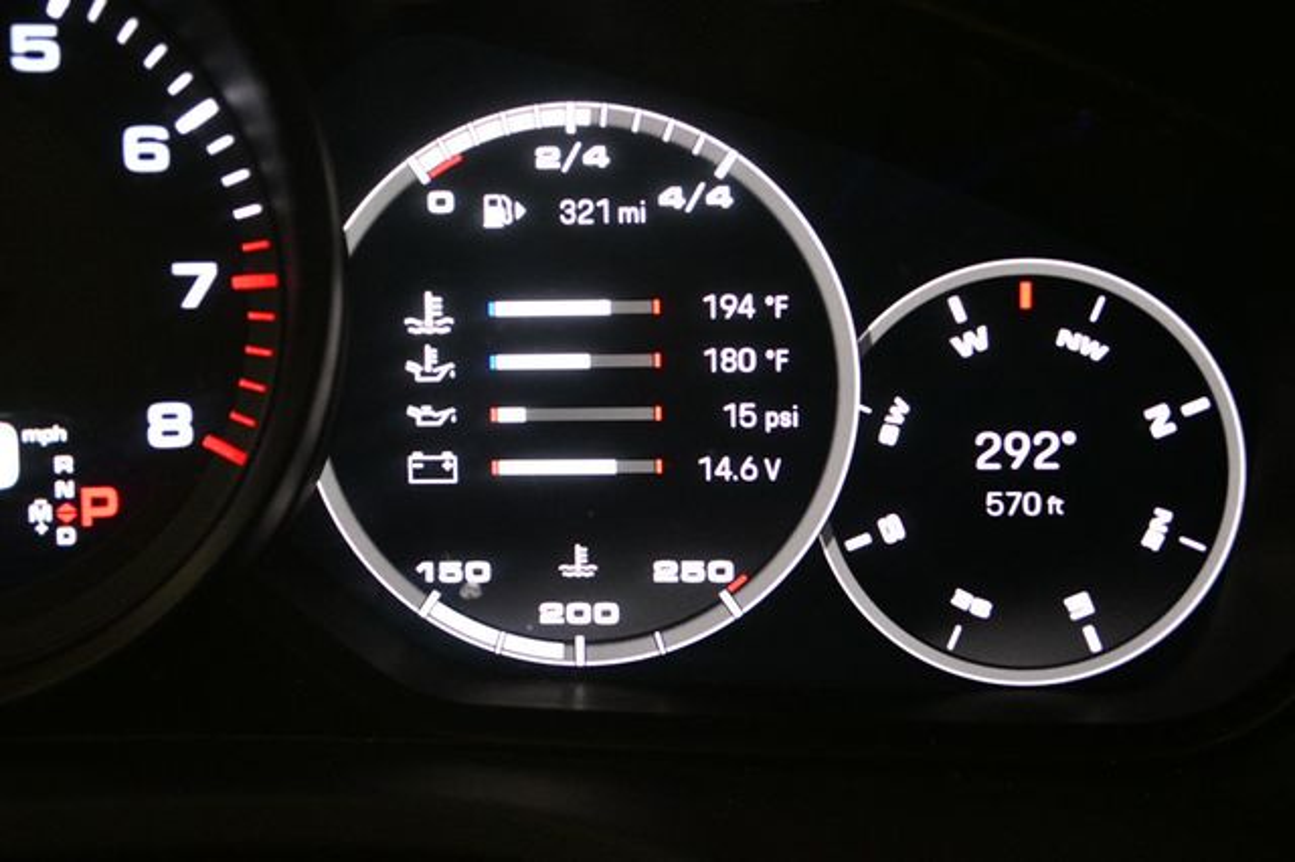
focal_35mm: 52
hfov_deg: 38.2
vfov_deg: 26.0
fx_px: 1870
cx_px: 648
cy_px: 431
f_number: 5
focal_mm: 35
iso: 3200
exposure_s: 1/80
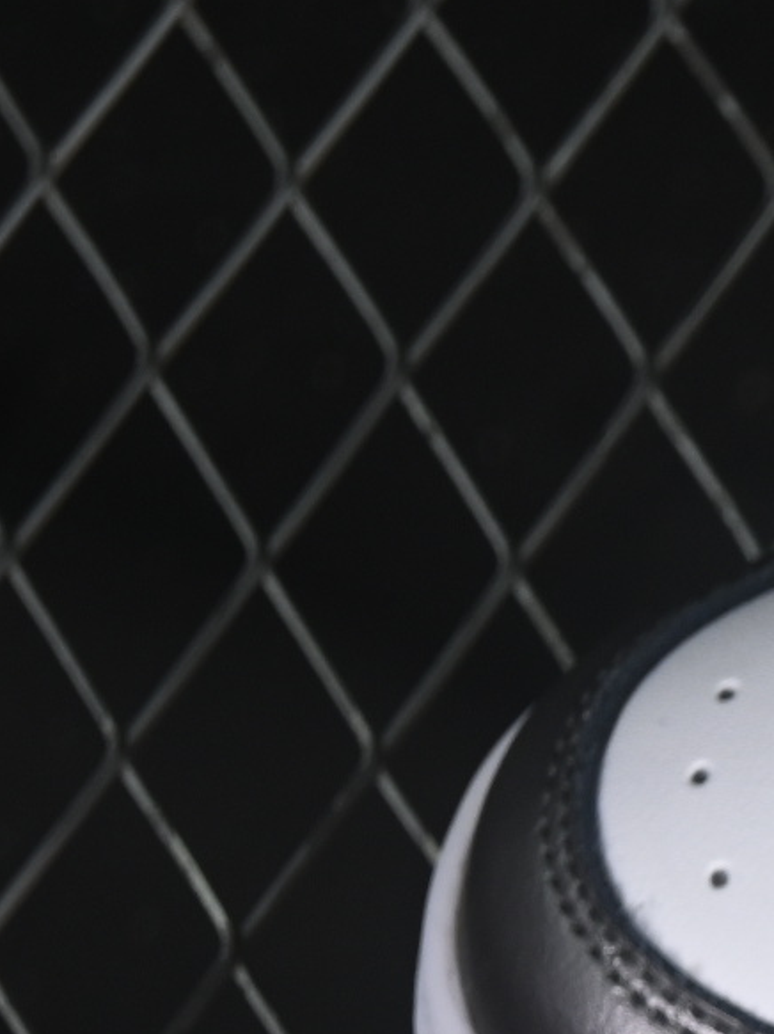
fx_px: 10293
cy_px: 1343
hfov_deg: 4.2
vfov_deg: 5.7
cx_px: 2180
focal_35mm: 345
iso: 160
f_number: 6.3
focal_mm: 50
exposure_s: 1/60
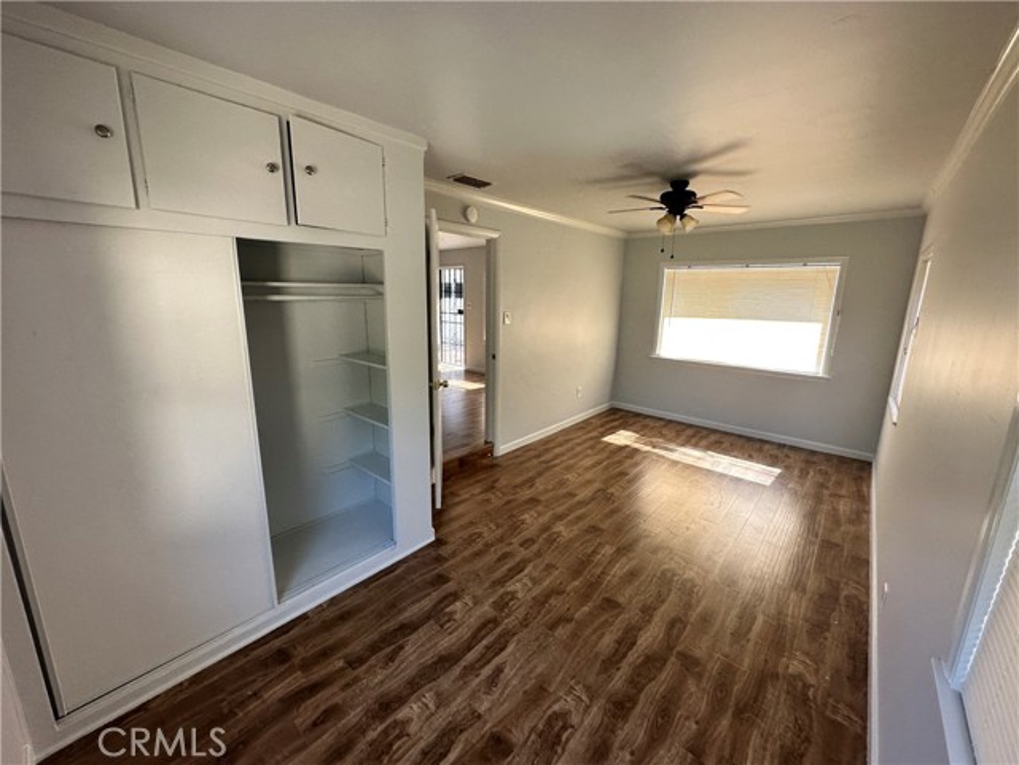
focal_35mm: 14
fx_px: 412
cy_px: 382
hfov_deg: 102.1
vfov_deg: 85.7
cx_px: 510
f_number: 2.2
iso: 100
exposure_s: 1/99
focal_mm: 2.22
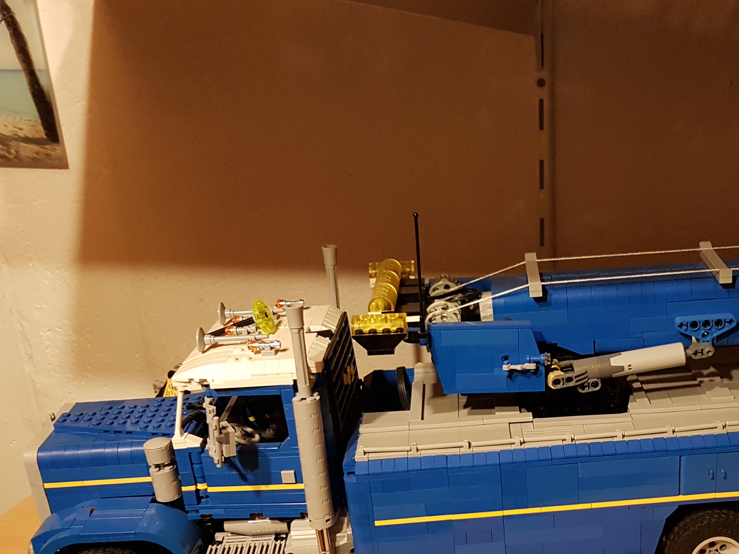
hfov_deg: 43.8
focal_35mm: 41
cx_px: 579
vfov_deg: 34.6
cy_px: 399
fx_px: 875
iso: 200
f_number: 1.7
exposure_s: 1/13
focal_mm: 4.2
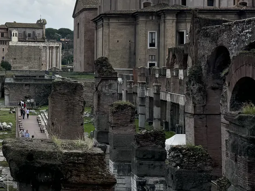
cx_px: -61
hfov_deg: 24.8
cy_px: 55
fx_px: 515
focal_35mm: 70
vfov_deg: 20.9
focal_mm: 6.76
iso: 80
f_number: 1.78
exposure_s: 1/2710
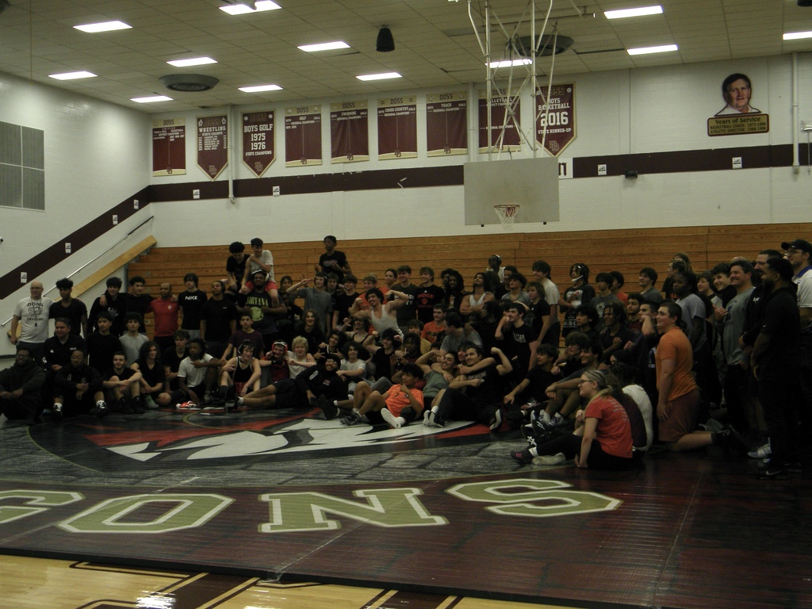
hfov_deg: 45.8
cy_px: 304
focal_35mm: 41
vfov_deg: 35.1
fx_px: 962
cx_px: 406
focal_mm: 7.3
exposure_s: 1/61.8
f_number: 3.8
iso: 126
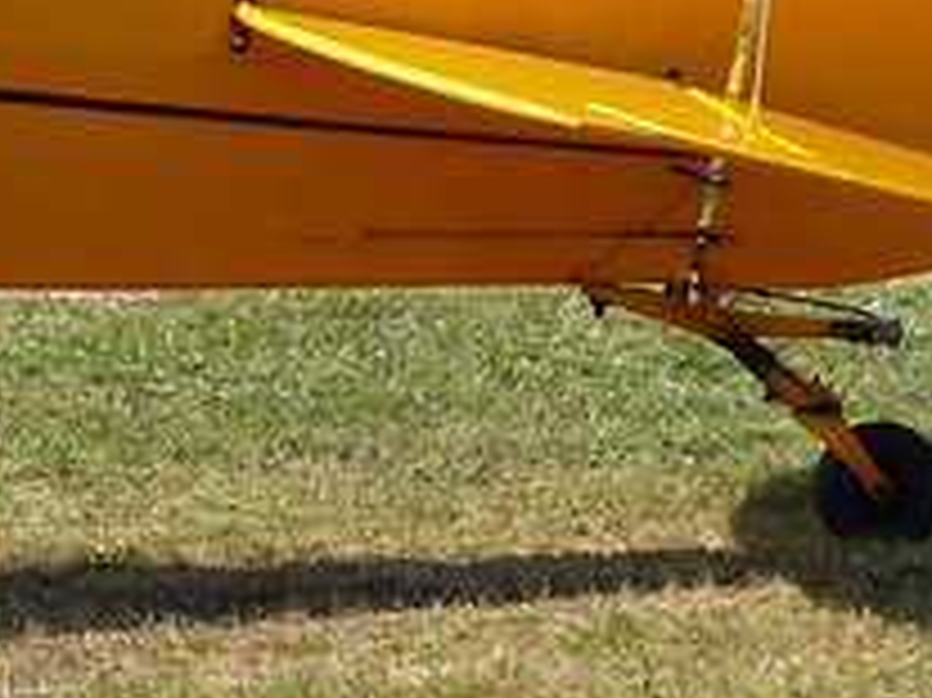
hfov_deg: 3.1
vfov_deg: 2.3
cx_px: -1103
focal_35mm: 633
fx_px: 17033
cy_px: -104
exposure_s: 1/640
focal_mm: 19.6
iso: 100
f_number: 4
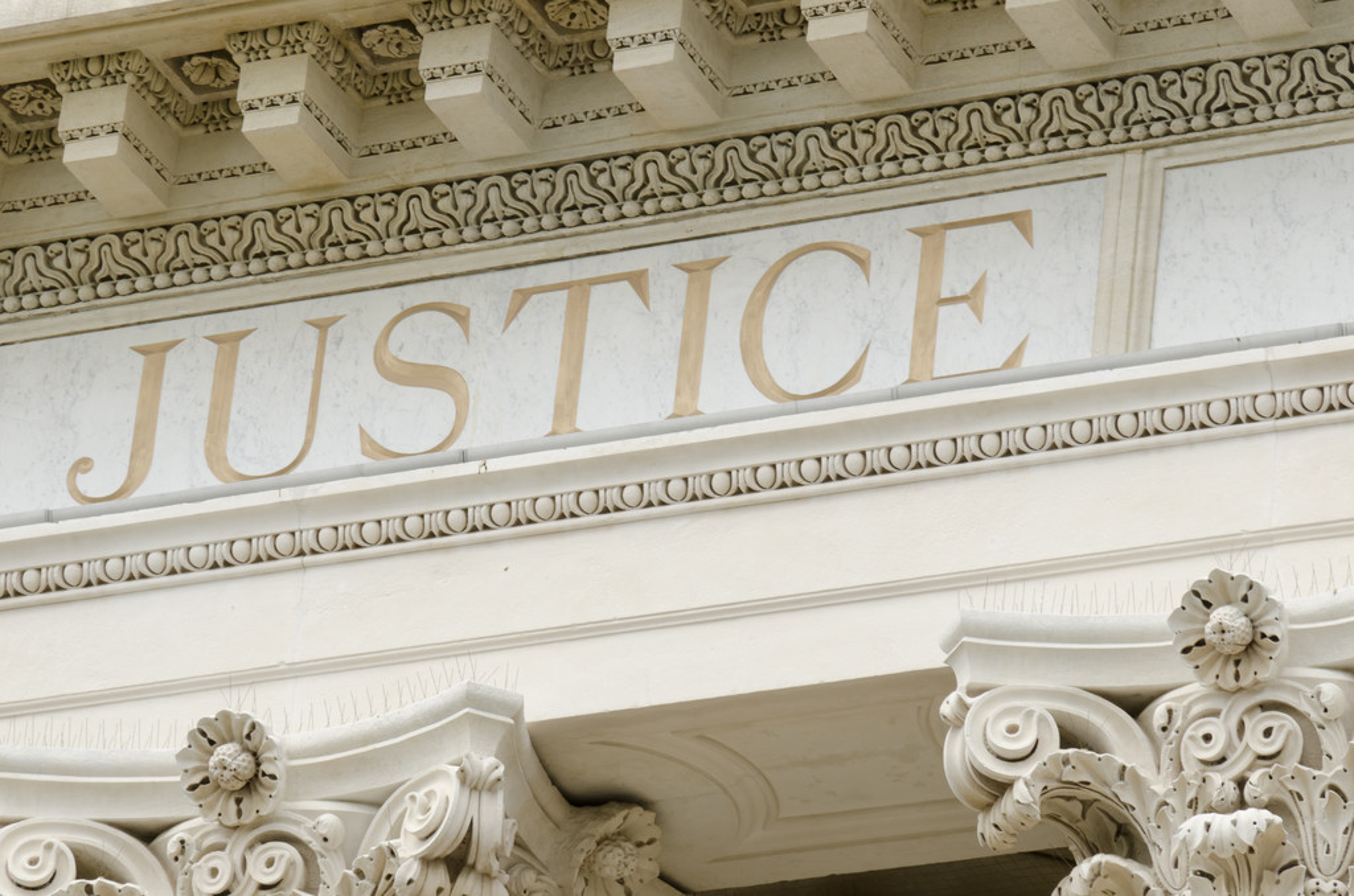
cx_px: 677
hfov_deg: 6.9
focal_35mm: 300
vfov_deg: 4.6
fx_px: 11259
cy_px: 448
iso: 100
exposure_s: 1/60
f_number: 16
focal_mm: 200
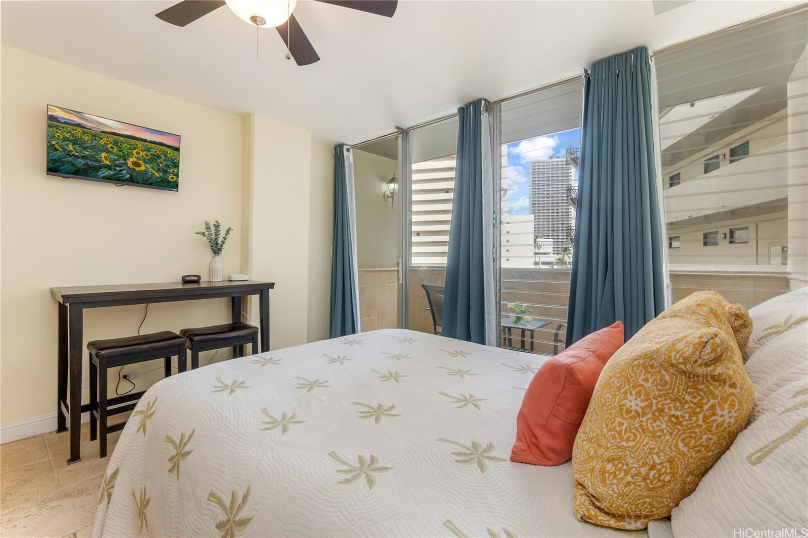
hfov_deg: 100.4
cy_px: 269
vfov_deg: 77.3
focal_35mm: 15
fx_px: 337
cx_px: 404
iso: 160
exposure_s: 1/100
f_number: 8
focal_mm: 10
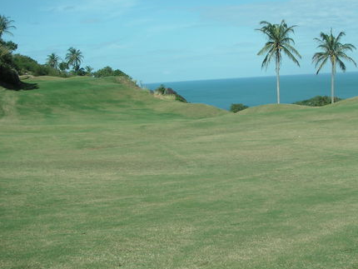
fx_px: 548
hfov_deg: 35.8
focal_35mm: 53
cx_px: 236
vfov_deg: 27.5
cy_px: 116
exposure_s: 1/750
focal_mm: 6.3
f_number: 3.3
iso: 50
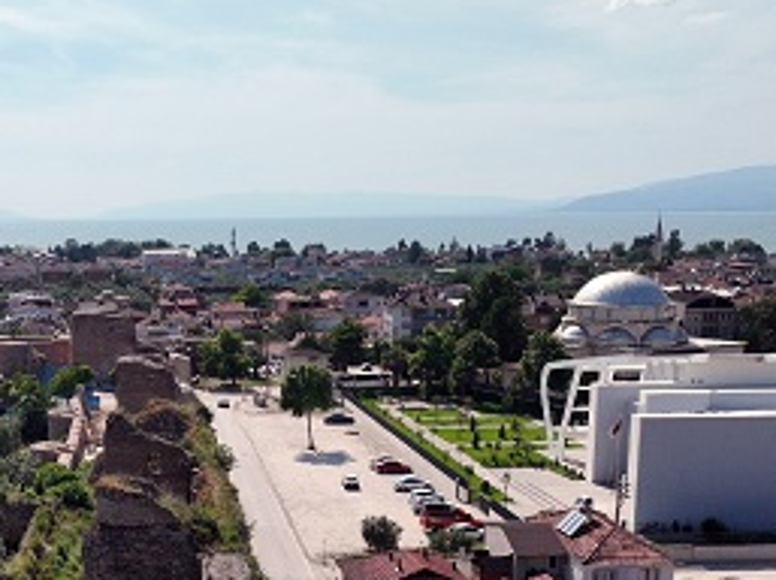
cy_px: 443
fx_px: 1254
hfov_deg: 33.0
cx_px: 109
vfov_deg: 25.7
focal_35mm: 56
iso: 200
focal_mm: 12.29
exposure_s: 1/4000
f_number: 2.8
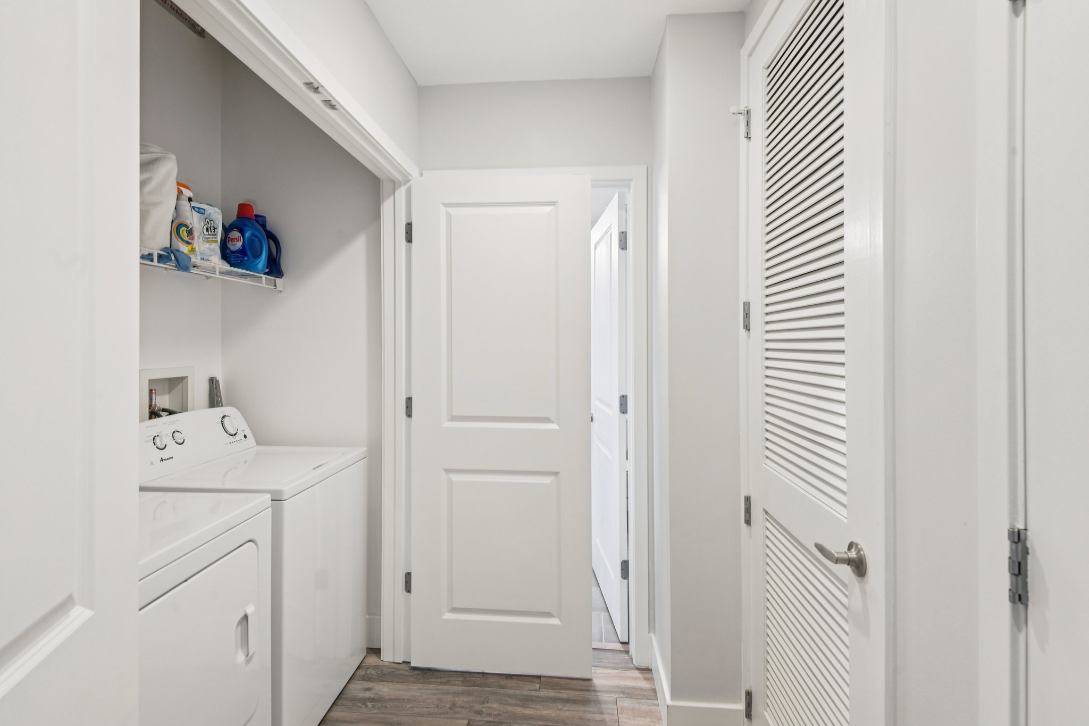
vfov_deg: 73.7
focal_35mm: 16
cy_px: 363
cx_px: 544
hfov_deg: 96.7
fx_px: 484
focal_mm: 16
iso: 400
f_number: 8
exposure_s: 1/13
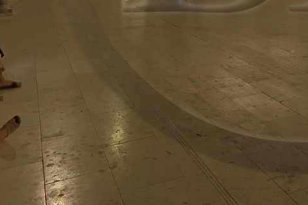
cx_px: 303
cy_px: -92
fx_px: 453
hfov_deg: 34.4
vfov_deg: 21.7
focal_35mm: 53
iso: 3200
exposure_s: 1/25
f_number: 5
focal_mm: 16
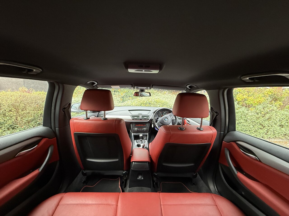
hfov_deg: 102.1
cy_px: 108
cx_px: 144
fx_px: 117
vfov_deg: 85.7
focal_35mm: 14
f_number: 2.2
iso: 200
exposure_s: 1/99
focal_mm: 2.22
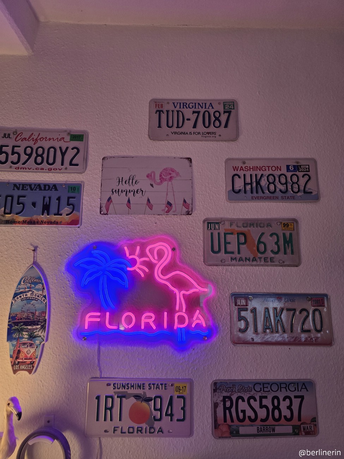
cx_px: 172
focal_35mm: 23
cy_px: 230
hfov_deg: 58.9
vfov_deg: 73.9
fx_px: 305
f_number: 1.7
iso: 200
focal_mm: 6.3
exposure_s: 1/100
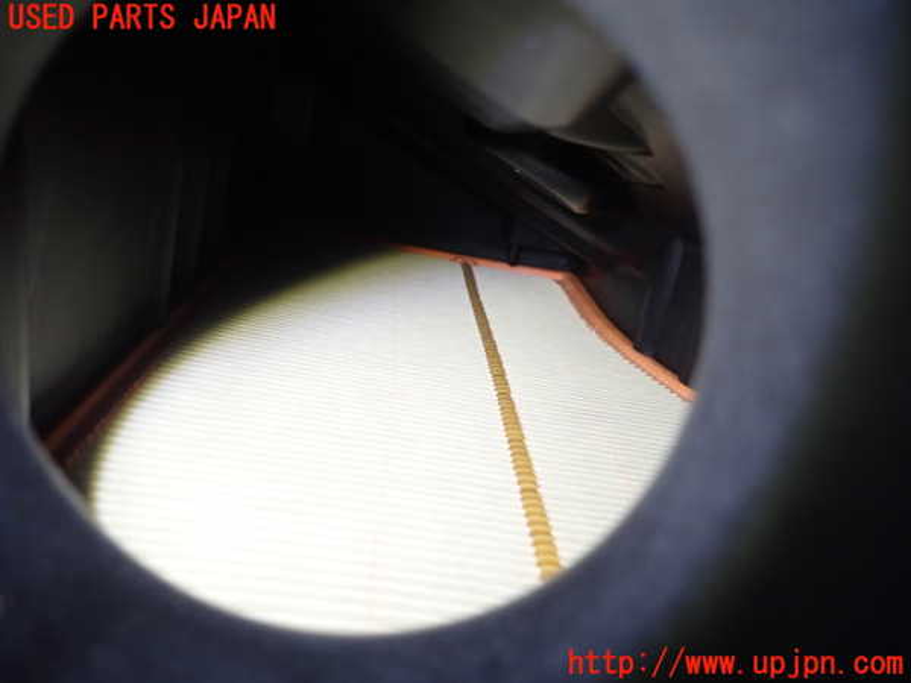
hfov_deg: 69.4
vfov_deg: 54.9
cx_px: 456
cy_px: 342
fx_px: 658
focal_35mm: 25
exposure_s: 1/30
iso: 320
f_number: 2
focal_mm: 4.5
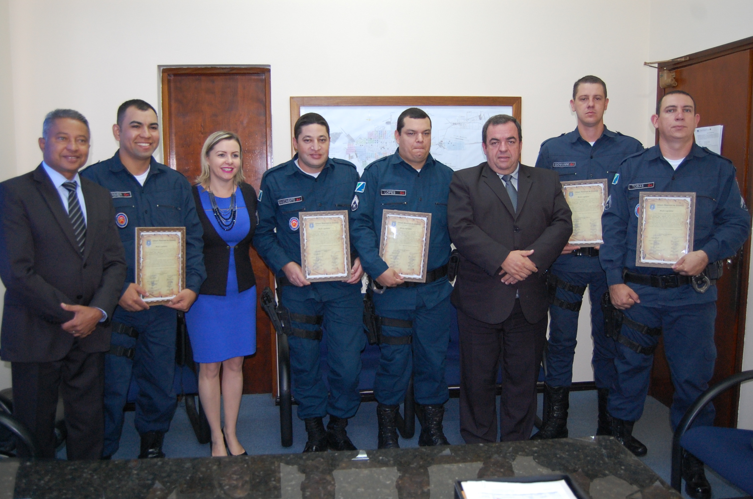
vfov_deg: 43.5
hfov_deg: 62.0
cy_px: 250
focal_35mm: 30
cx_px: 376
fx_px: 626
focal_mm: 20
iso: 800
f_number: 3.8
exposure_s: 1/30
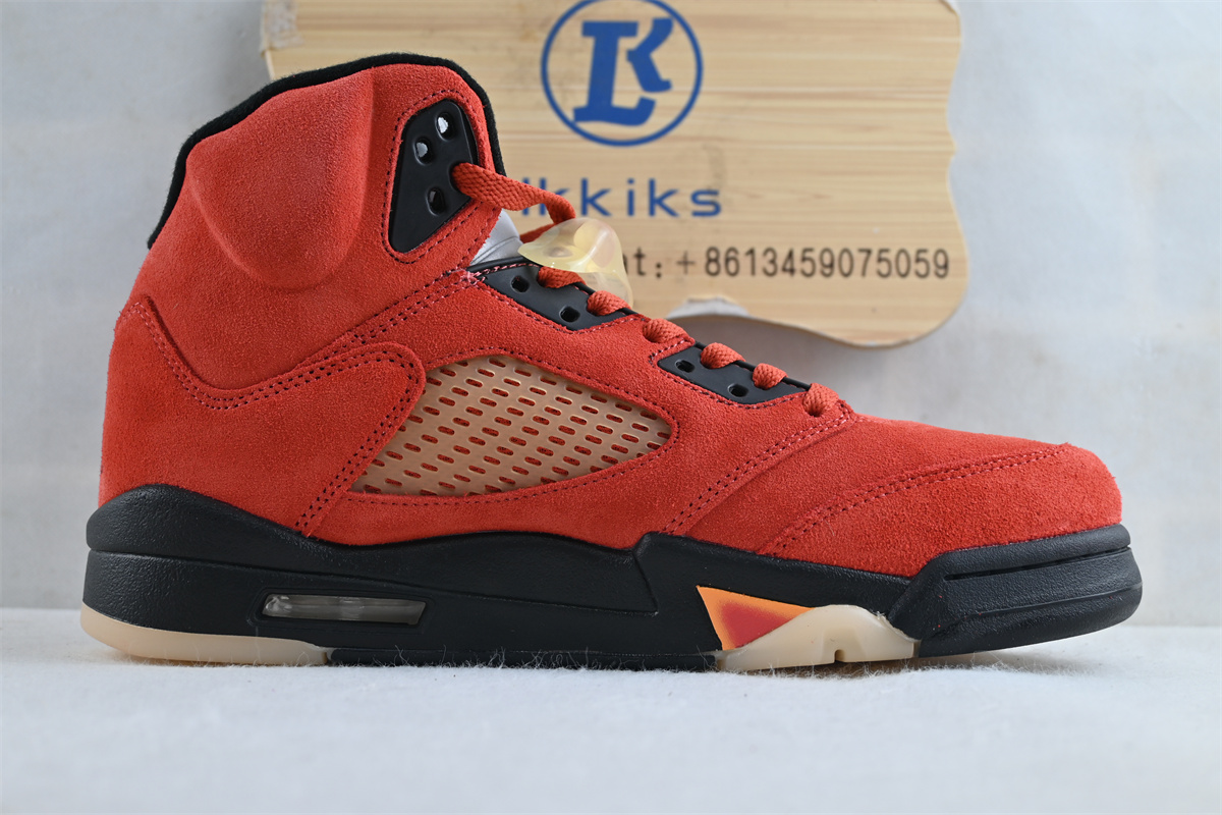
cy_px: 408
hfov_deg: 45.0
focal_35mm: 44
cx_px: 611
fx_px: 1476
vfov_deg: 30.8
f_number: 4.8
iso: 100
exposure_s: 1/40
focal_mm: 29
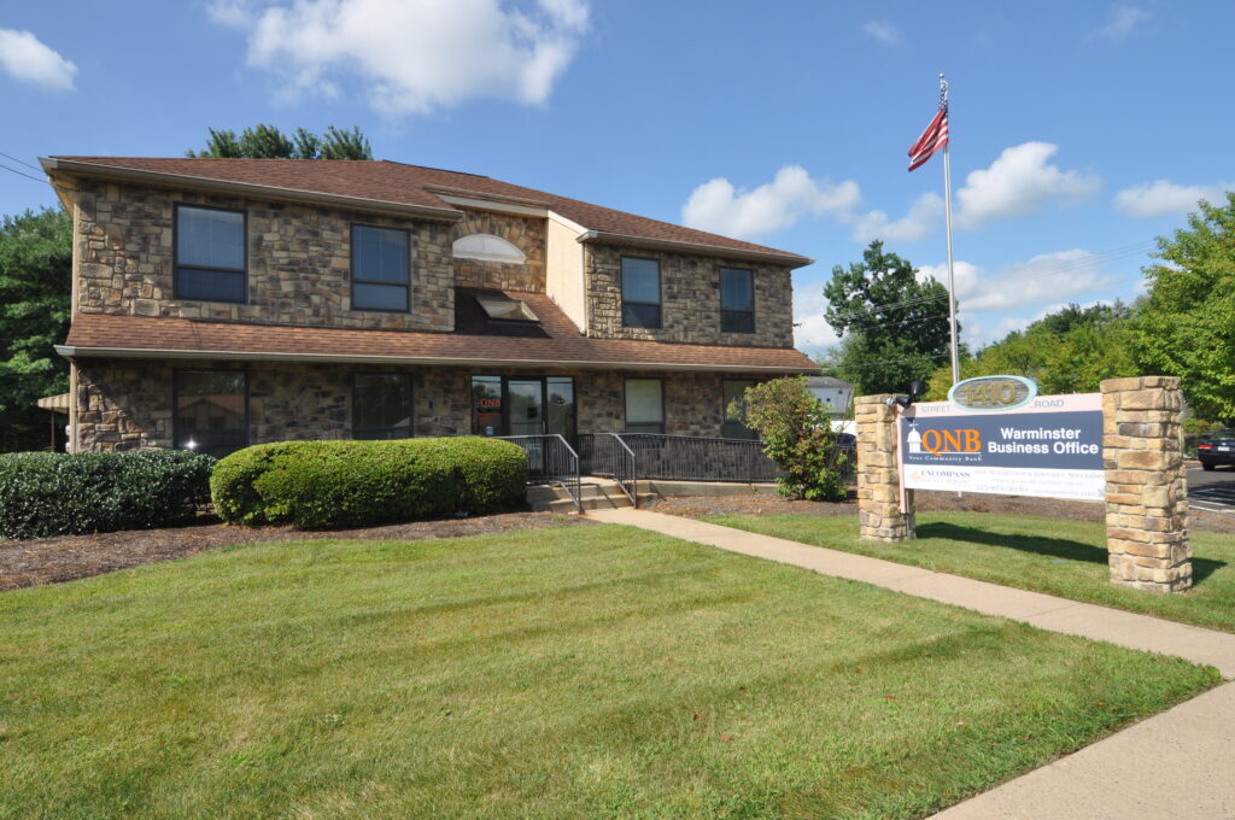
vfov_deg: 59.4
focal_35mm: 21
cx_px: 618
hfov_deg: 81.3
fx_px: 719
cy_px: 410
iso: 200
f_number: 10
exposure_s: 1/200
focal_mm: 14
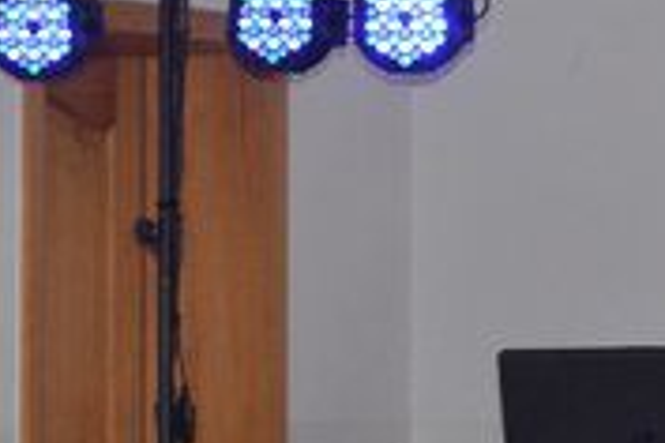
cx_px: 800
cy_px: 148
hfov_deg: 14.2
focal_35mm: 140
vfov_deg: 9.8
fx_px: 2586
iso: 1400
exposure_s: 1/60
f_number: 5
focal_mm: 36
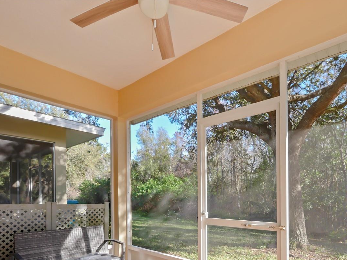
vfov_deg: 60.1
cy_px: 194
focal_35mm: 21
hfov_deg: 78.4
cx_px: 201
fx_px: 210
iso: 200
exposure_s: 1/125
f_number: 4.5
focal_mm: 7
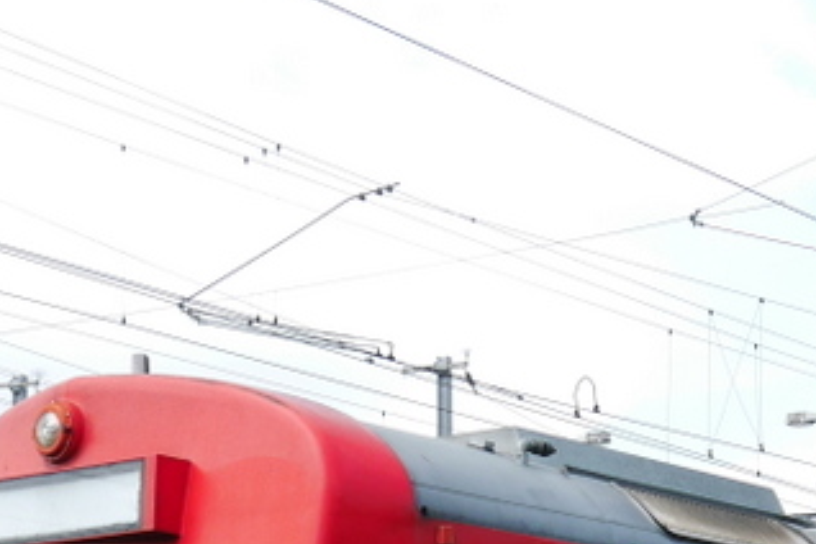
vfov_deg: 12.1
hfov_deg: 18.3
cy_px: 815
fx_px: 2448
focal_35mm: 108
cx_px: 870
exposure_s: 1/250
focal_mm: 15
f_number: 6.3
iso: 160
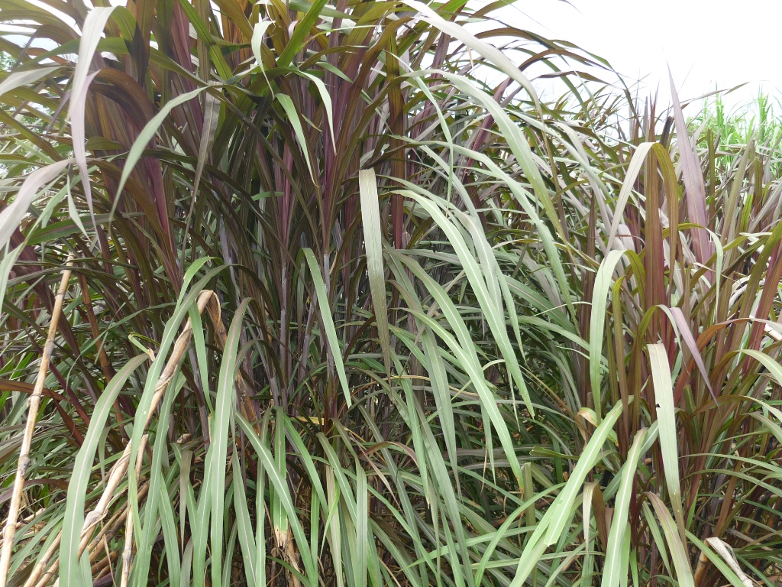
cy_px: 294
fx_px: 745
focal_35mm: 33
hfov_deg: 55.4
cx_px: 391
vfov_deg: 42.9
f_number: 2.8
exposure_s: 1/200
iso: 100
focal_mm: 5.5
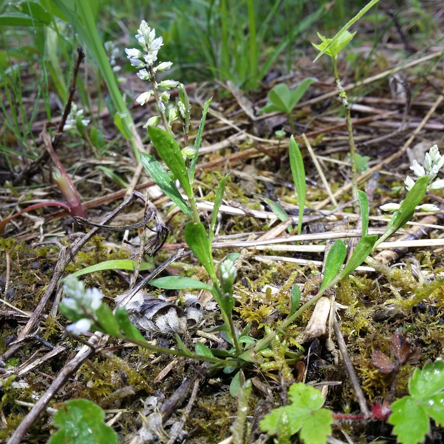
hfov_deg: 44.9
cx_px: 217
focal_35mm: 37
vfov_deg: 44.9
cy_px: 221
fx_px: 537
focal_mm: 4.13
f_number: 2.2
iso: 50
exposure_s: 1/100
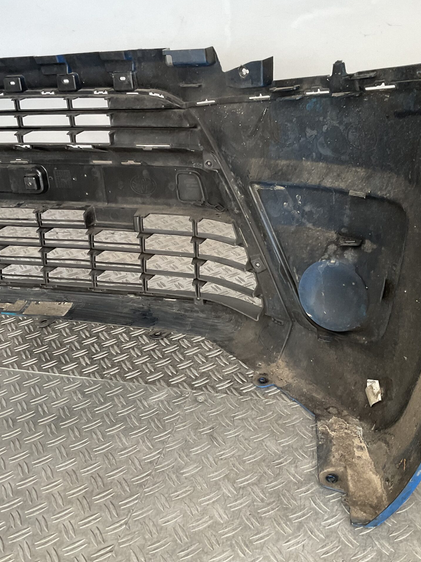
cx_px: 197
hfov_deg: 36.8
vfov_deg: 47.9
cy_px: 279
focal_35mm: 39
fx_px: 632
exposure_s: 1/50
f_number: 1.8
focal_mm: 3
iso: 64
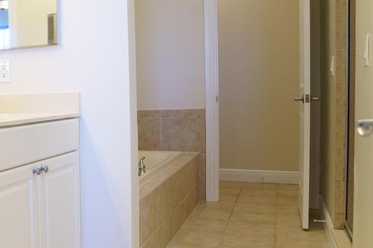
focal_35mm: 43
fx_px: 445
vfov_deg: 31.2
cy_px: 126
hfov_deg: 41.9
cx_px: 40
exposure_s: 1/200
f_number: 3.5
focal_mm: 24
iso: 1250
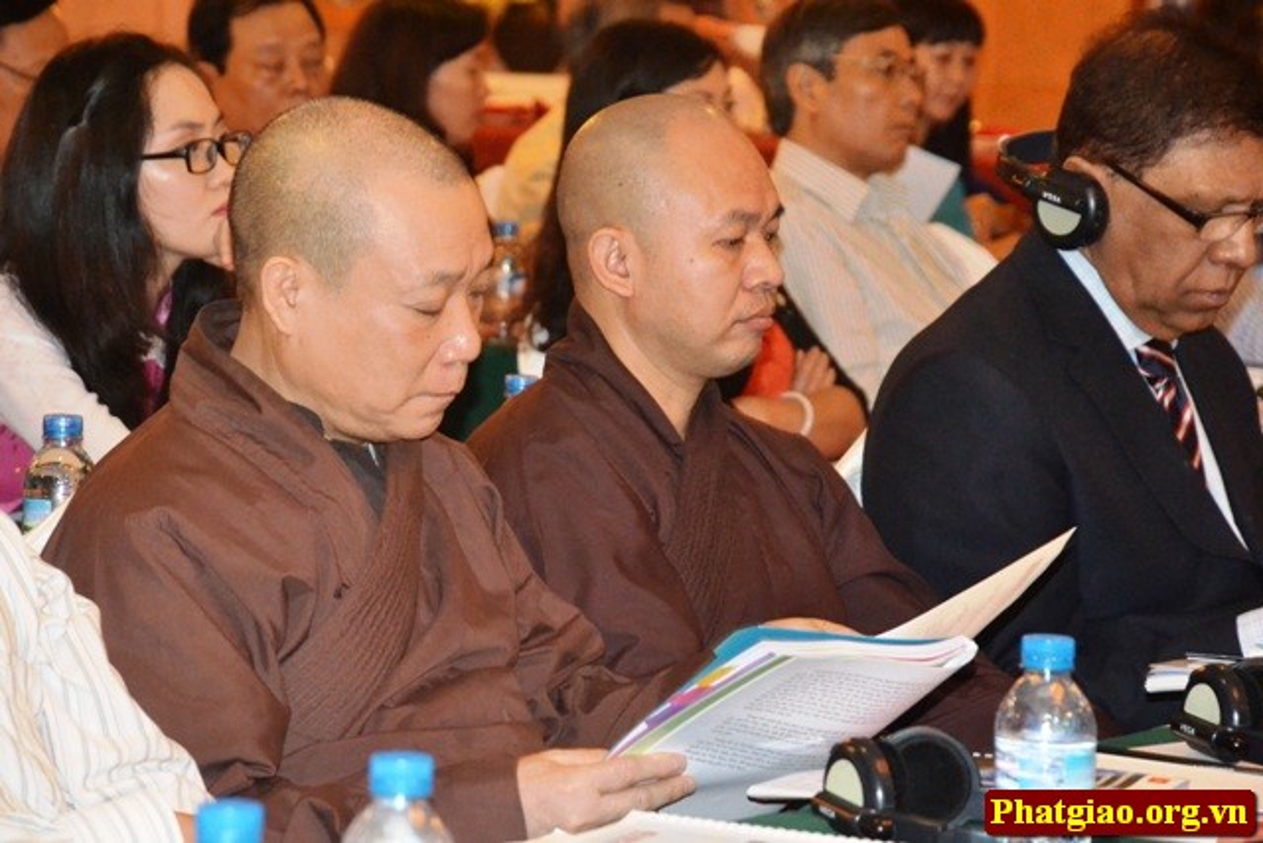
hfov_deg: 12.2
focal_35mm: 168
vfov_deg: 8.2
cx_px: 632
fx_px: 5895
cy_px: 422
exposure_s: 1/60
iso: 3200
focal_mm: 112
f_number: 5.6
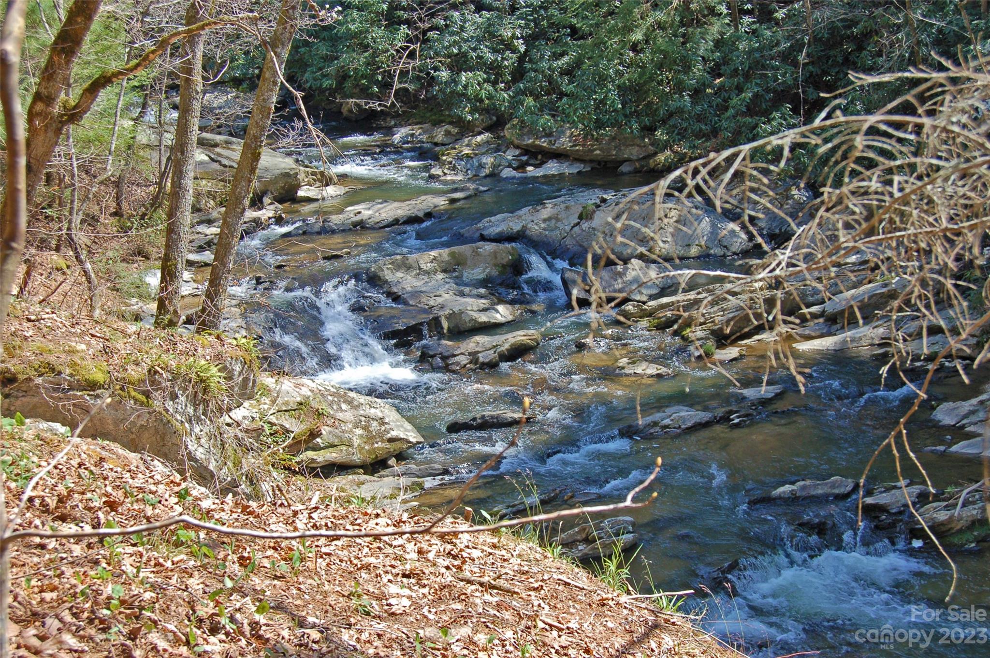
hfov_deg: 41.2
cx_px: 495
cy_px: 329
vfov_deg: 28.0
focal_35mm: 48
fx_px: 1319
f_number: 6.3
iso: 200
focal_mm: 32
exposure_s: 1/160
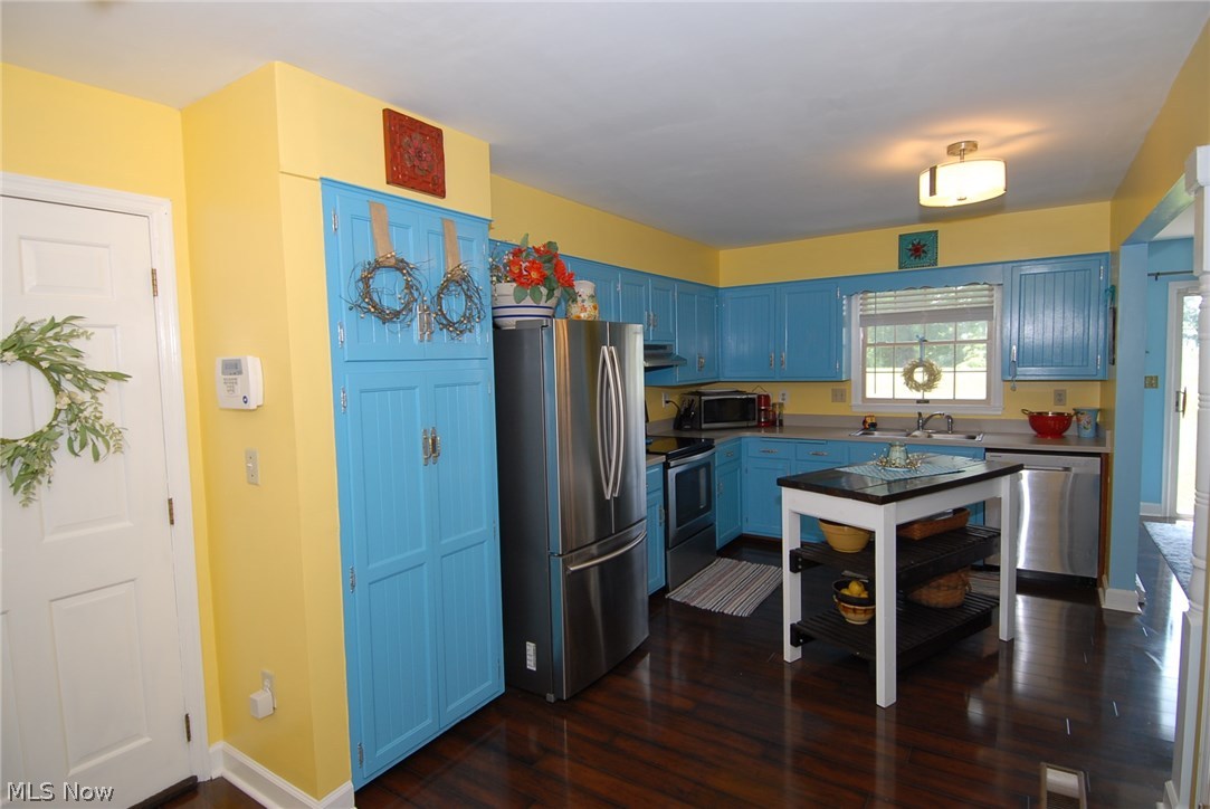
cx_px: 605
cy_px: 404
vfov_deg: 67.5
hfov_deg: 90.0
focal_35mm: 18
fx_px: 605
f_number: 5
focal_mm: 12
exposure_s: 1/60
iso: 200
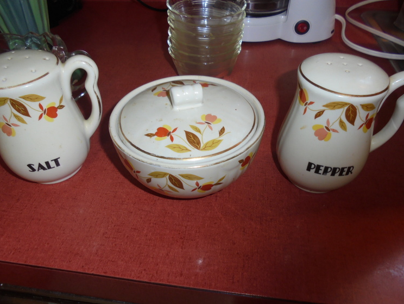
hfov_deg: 65.3
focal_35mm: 27
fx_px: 315
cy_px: 152
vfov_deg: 51.4
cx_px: 200
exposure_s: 1/30
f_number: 3.5
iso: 100
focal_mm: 4.6
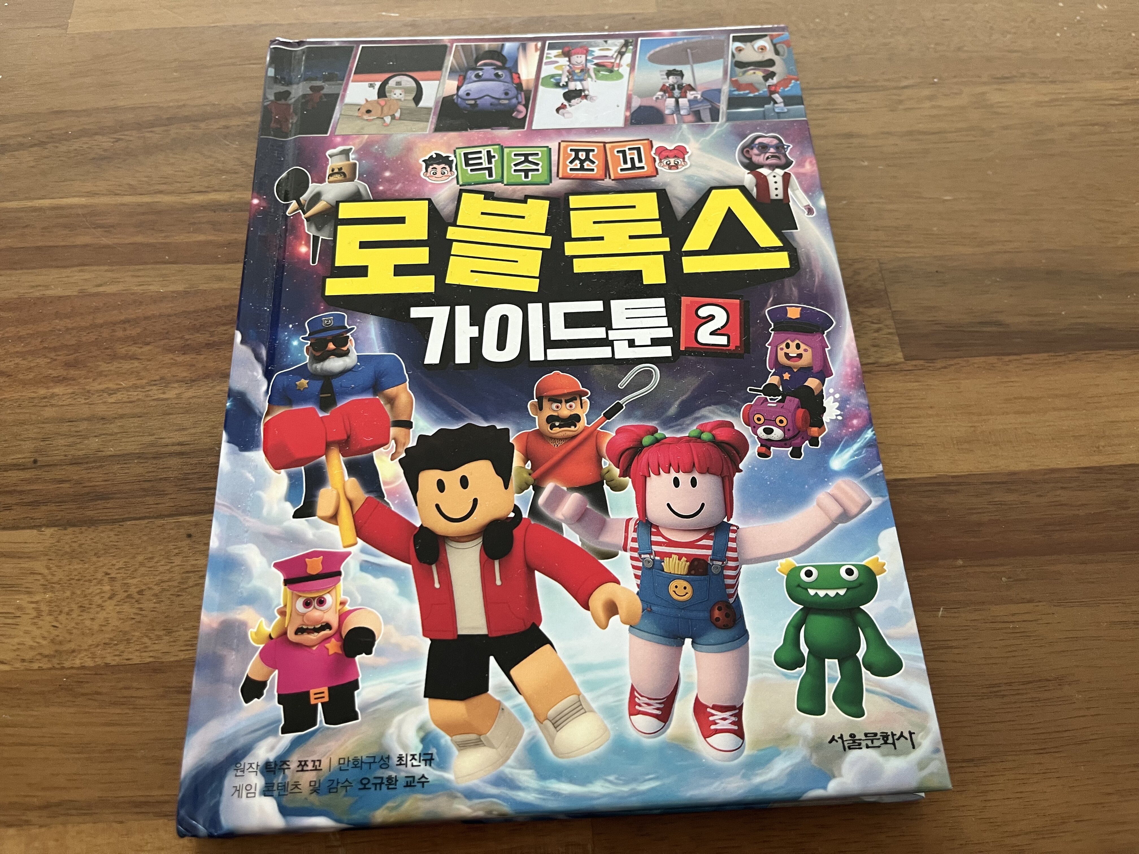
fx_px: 856
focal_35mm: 26
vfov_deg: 53.1
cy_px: 427
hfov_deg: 67.3
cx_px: 570
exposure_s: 1/60
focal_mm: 5.1
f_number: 1.6
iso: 125
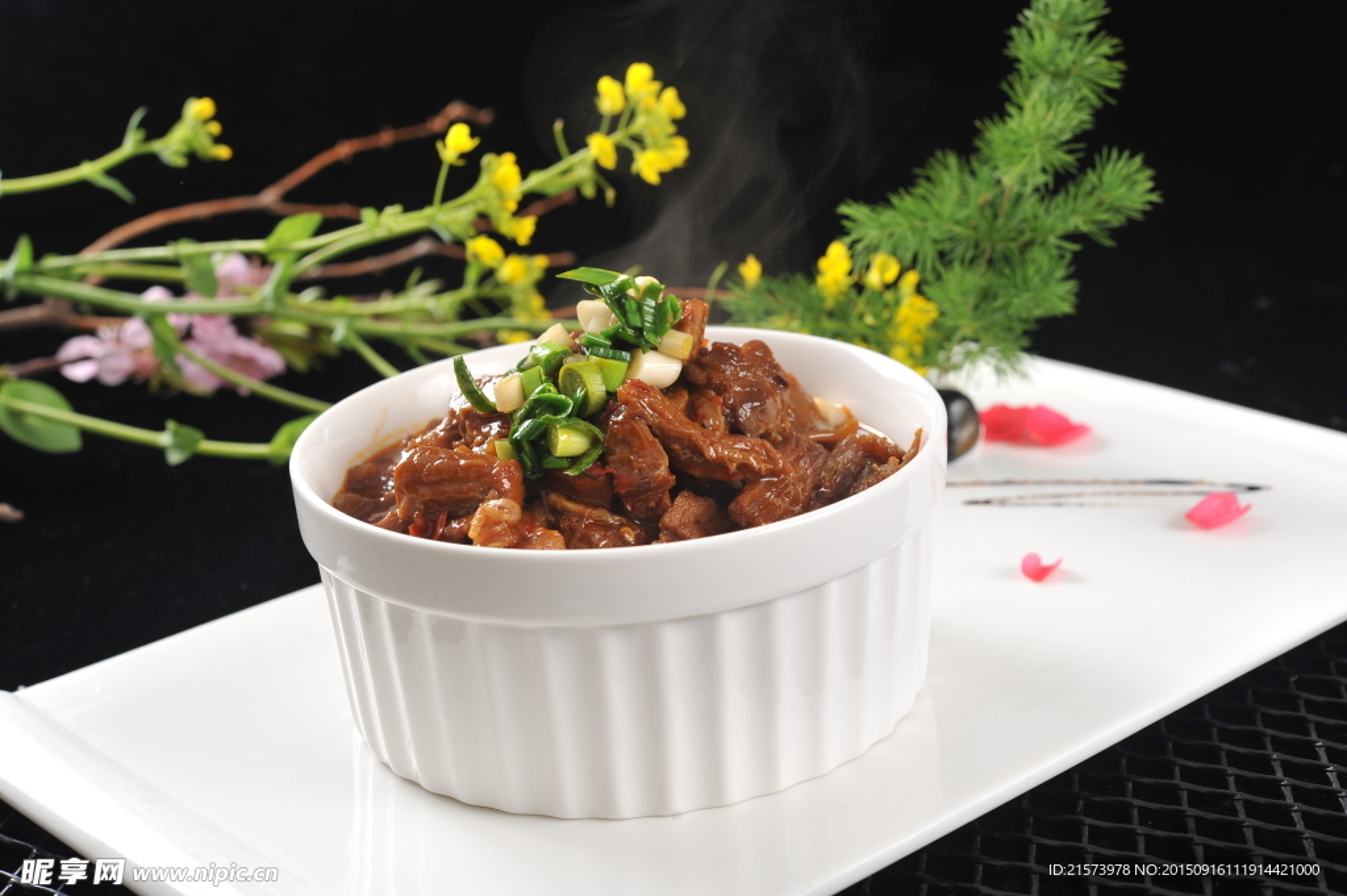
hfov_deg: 33.4
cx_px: 674
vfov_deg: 22.6
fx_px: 2243
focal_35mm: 60
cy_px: 448
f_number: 10
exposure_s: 1/125
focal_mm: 60
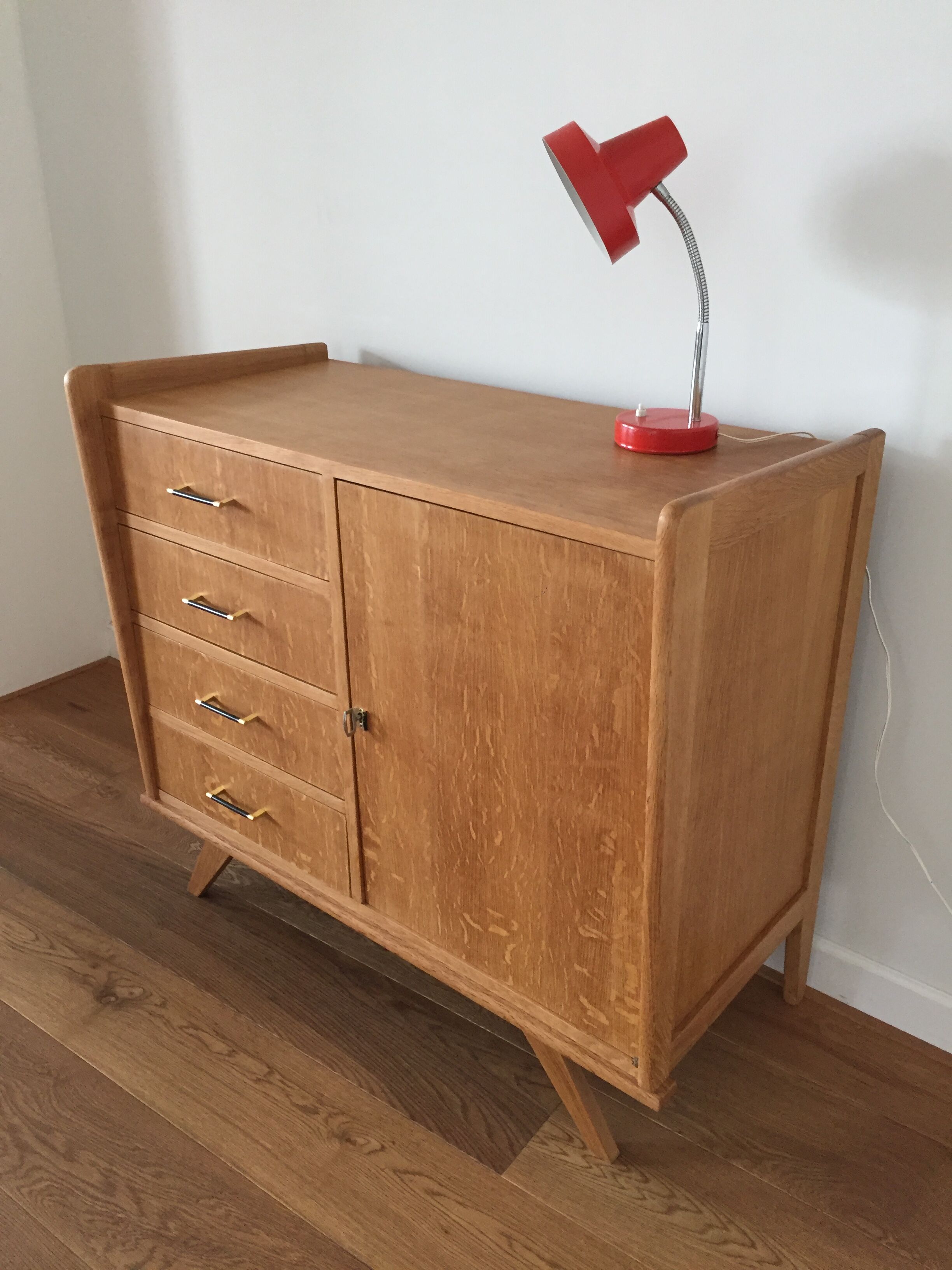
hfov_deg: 48.2
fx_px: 1063
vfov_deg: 61.7
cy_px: 635
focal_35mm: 29
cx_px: 476
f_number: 2.2
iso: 160
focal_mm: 4.15
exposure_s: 1/33
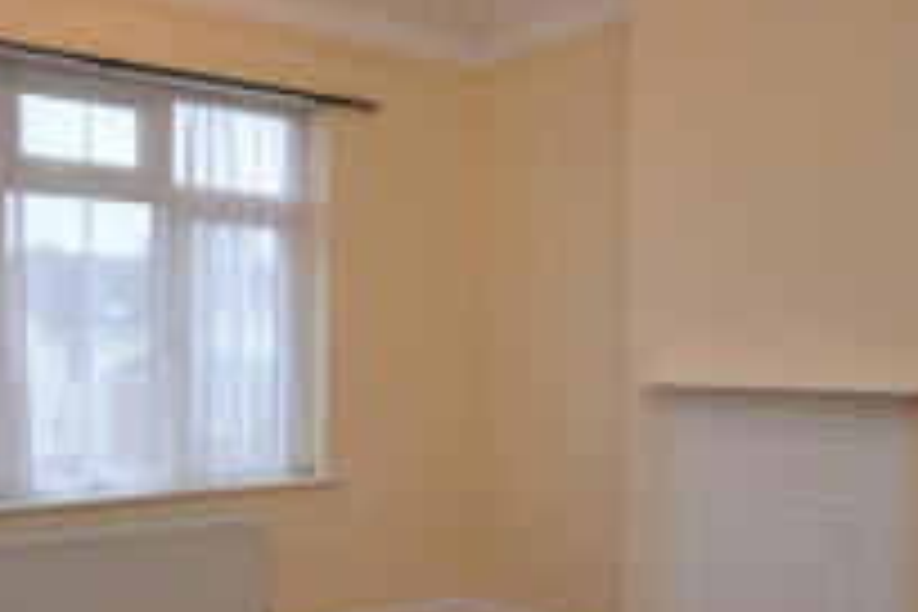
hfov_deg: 53.4
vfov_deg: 37.7
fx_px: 892
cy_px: 376
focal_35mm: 35
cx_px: 306
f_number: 4
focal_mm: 10
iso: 800
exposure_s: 1/60
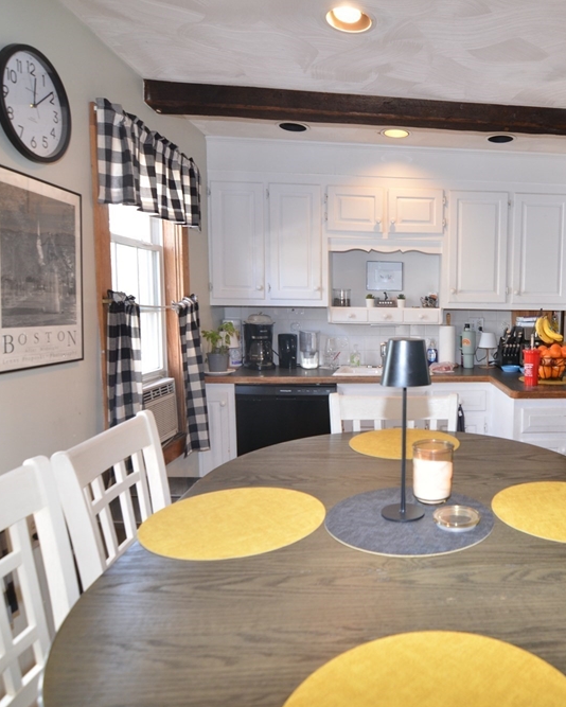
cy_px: 357
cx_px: 446
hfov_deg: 55.5
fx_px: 496
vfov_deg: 70.9
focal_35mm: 24
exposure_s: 1/60
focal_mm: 11
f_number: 4
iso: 500
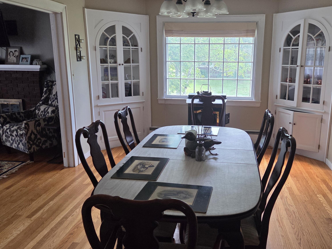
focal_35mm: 30
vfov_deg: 46.8
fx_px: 288
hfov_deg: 59.7
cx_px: 188
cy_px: 121
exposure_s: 1/180
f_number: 1.8
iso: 160
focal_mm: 5.4
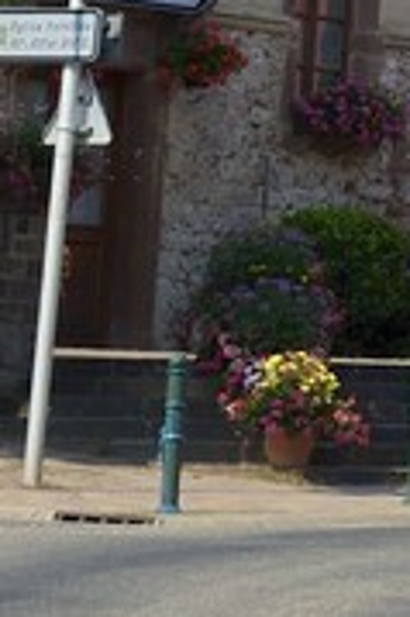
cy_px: -241
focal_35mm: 340
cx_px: 2398
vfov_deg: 6.0
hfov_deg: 3.5
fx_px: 5819
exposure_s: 1/250
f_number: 13
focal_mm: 38
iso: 200
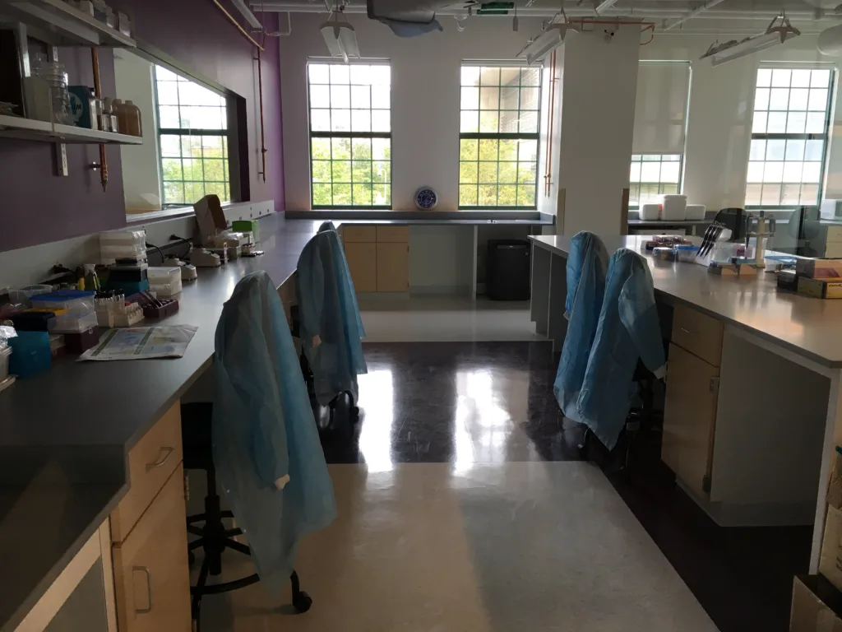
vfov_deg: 48.2
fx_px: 705
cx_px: 421
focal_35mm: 29
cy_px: 316
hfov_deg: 61.7
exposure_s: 1/40
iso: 32
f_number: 2.2
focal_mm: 4.15
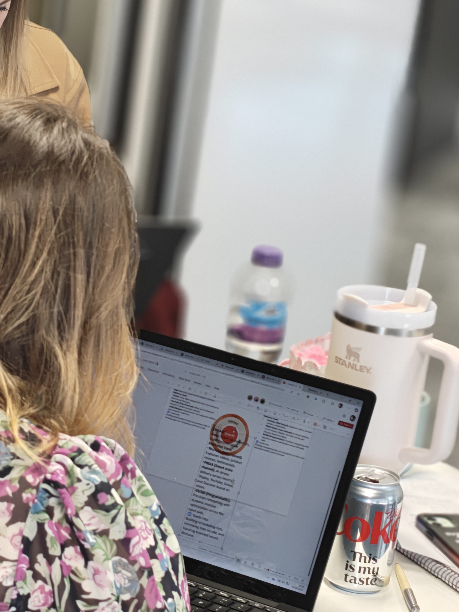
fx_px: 2387
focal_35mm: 135
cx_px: 116
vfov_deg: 14.6
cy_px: 317
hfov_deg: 11.0
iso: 500
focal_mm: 13.85
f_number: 1.4
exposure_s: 1/100
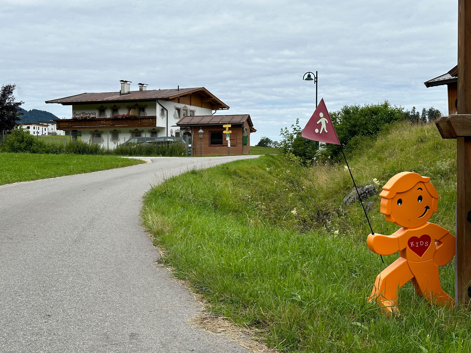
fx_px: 653
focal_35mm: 48
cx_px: 236
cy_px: 176
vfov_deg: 30.3
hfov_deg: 39.7
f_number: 1.78
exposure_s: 1/3058
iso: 64
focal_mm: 6.86
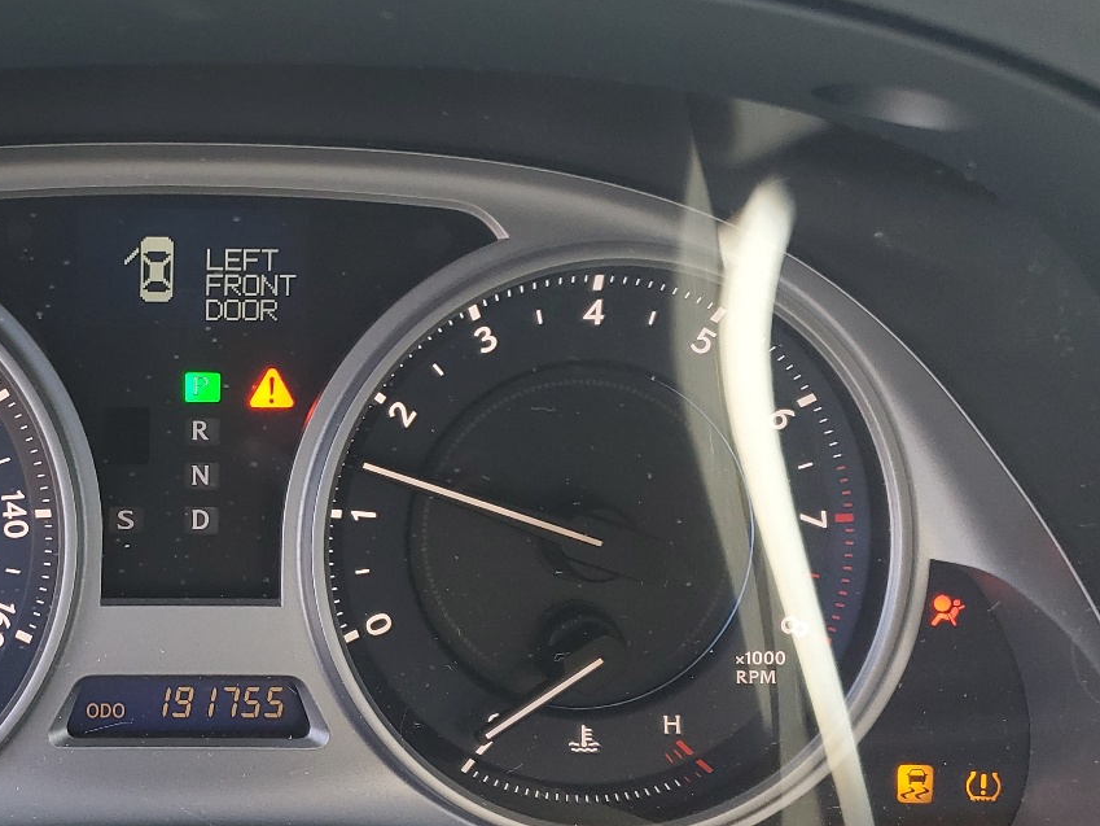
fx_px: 1557
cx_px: 106
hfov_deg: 36.4
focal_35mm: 49
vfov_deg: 29.7
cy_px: 454
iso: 53
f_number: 1.5
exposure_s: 1/60.2
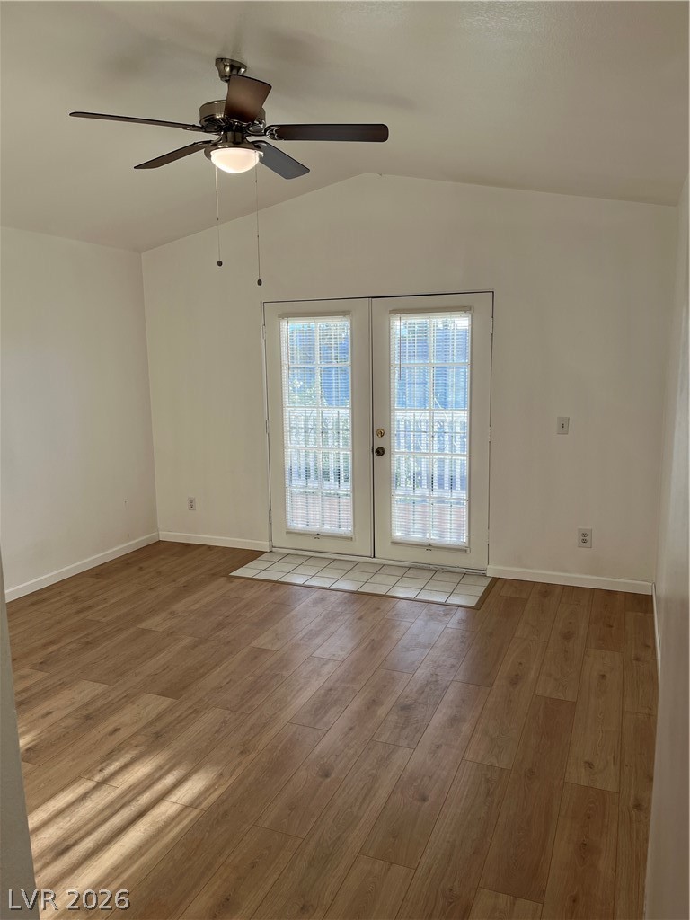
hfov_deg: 53.1
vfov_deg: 67.3
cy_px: 460
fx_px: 691
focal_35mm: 26
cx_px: 345
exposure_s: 1/120
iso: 50
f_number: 1.6
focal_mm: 5.1
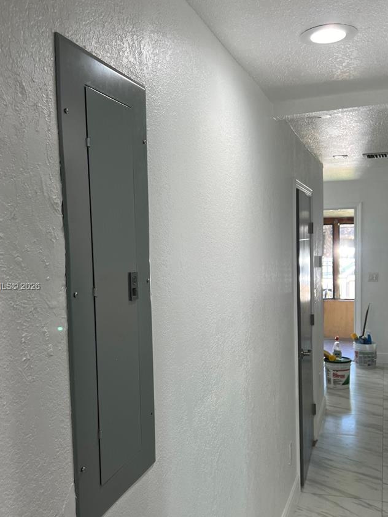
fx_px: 553
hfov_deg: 38.6
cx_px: 203
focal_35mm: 37
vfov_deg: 50.0
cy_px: 287
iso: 64
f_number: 1.5
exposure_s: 1/120
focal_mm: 5.7
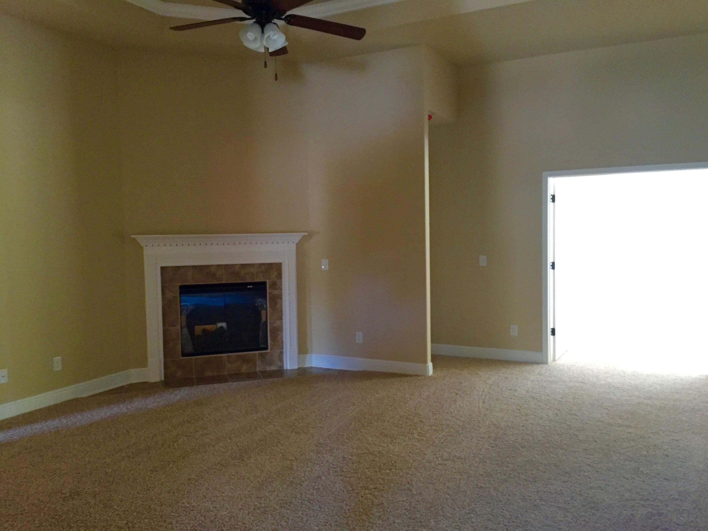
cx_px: 354
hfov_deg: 61.7
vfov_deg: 48.2
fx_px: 593
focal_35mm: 29
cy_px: 266
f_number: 2.2
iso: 250
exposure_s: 1/24
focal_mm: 4.15
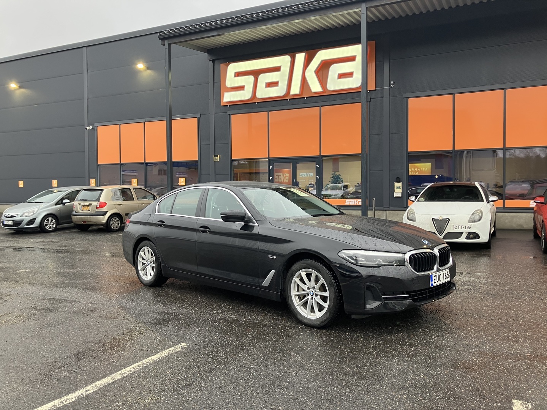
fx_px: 442
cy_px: 205
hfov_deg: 63.4
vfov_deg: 49.7
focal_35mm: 28
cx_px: 274
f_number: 1.8
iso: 64
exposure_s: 1/50
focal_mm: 3.99
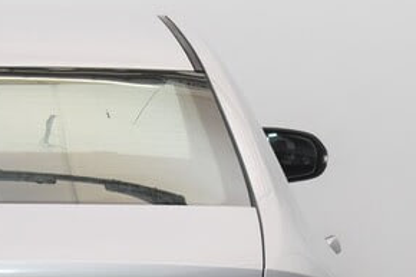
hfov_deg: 8.4
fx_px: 2795
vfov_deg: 5.6
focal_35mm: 242
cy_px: 332
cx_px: -52
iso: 800
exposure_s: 1/50
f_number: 9
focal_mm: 52
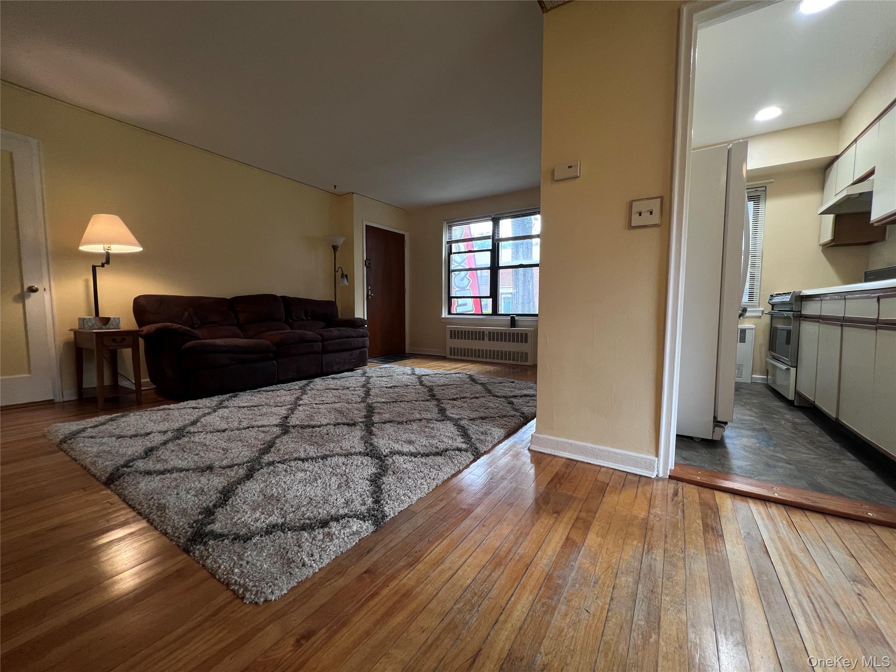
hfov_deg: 106.2
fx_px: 336
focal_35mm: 13
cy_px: 336
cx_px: 448
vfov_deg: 89.9
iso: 160
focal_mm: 1.57
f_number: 1.8
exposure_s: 1/60
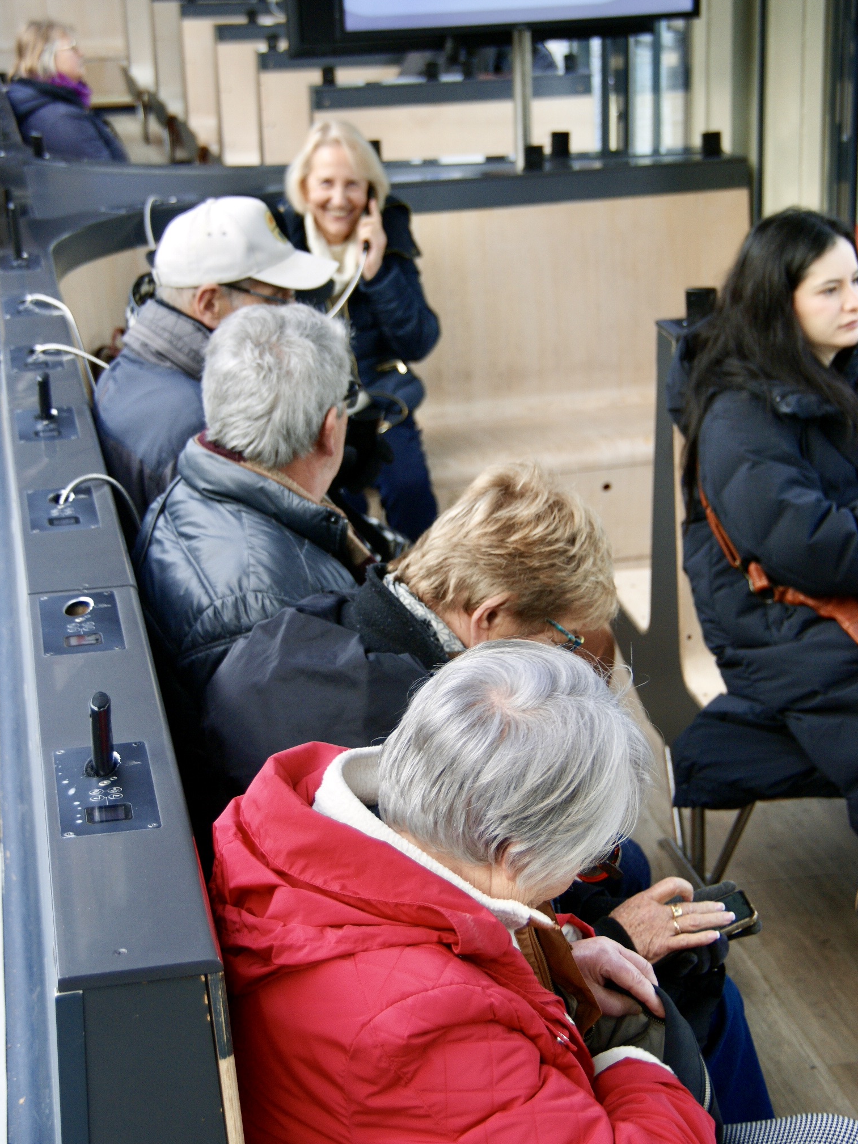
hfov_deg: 20.0
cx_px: 429
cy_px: 542
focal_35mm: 74
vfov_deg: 26.5
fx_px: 2430
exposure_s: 1/80
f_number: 4.5
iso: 200
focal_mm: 45
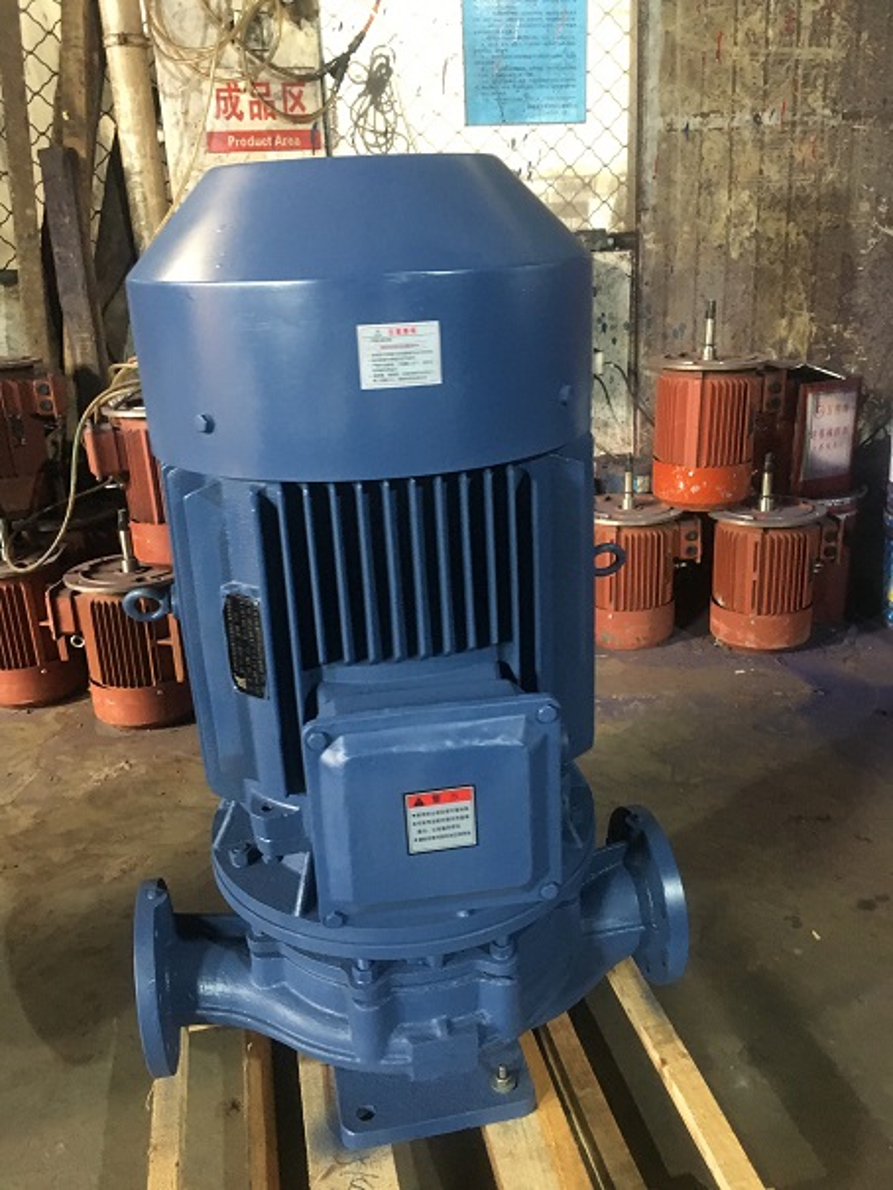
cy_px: 595
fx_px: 997
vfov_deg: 61.6
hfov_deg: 48.2
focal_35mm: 29
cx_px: 446
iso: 200
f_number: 2.2
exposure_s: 1/17
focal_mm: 4.15
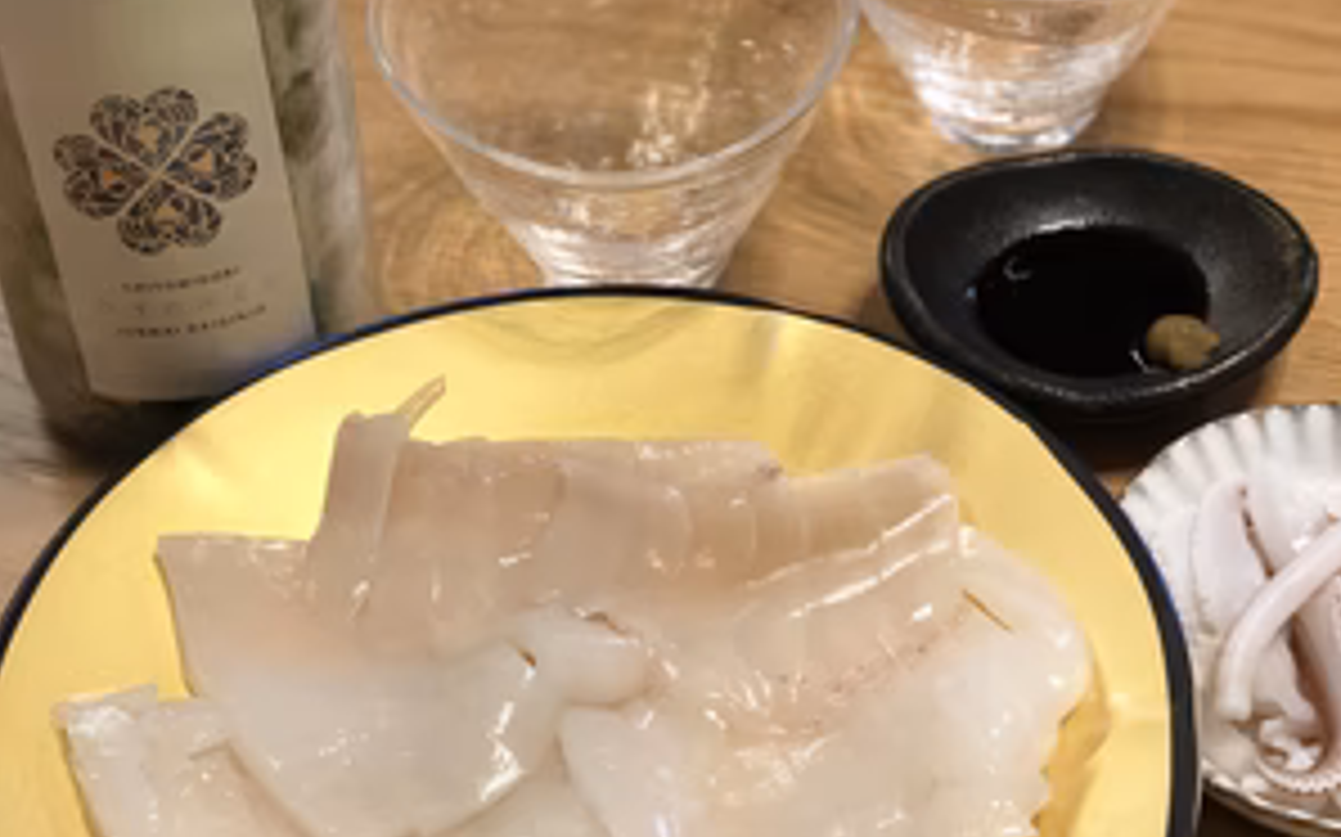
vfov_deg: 17.6
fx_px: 2703
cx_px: 670
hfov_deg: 27.9
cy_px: 513
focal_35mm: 74
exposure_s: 1/40
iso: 80
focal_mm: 6
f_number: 2.4
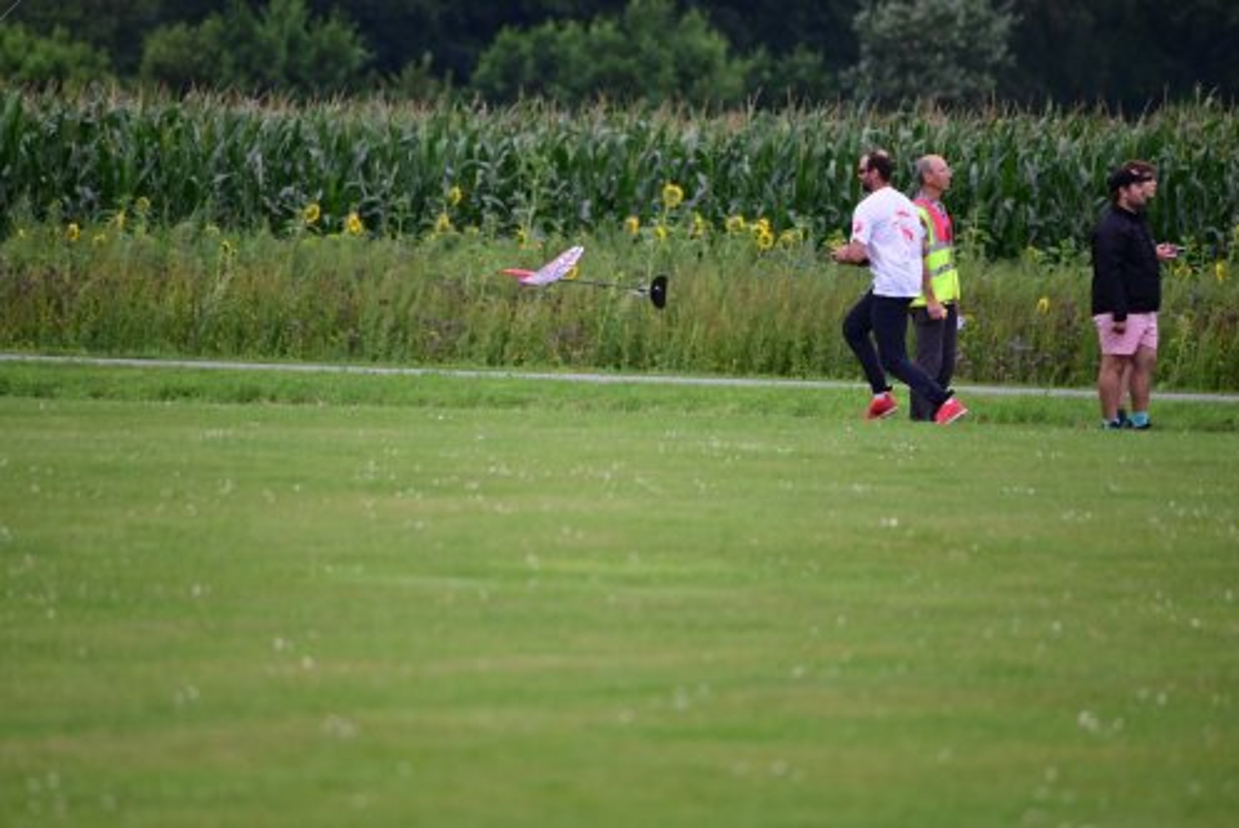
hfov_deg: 5.2
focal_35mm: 400
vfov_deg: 3.4
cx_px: 620
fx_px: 13774
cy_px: 414
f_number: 6.3
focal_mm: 400
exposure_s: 1/1000
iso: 2000
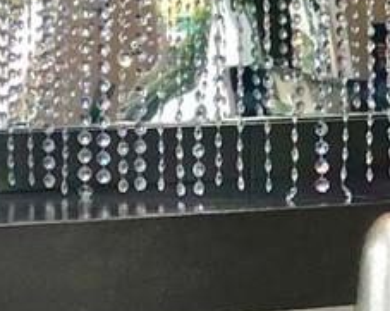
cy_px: -69
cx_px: 789
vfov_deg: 7.9
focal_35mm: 193
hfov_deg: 9.4
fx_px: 2225
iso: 25
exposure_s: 1/40
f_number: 1.8
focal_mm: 4
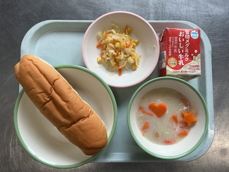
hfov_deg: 61.7
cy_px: 86
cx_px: 114
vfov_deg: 48.2
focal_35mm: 29
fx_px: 192
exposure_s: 1/120
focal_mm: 3
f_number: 1.8
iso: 32
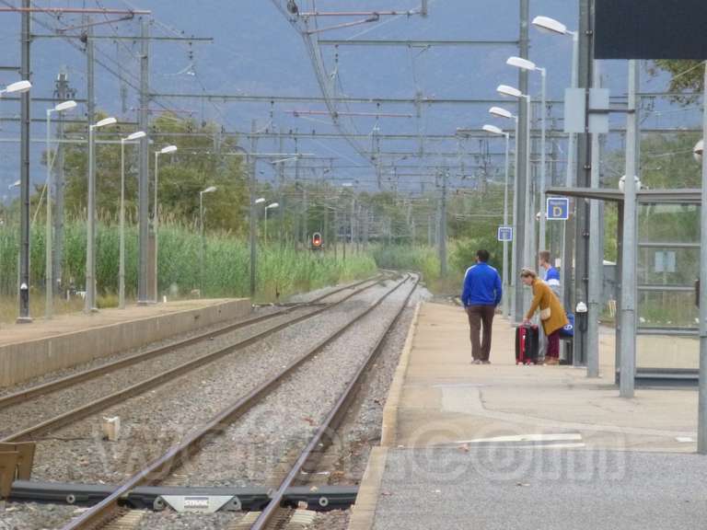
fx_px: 6454
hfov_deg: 6.3
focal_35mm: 316
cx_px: 354
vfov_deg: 4.7
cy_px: 265
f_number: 5.9
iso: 500
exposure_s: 1/80
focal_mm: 45
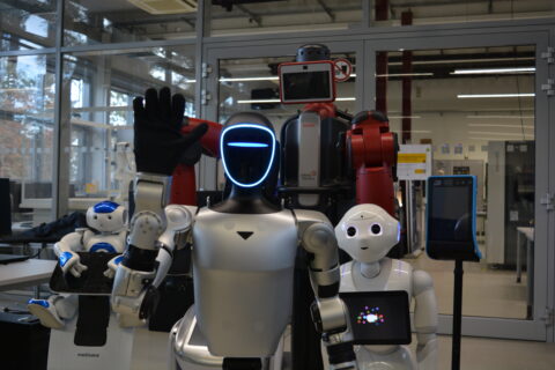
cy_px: 185
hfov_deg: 46.4
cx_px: 278
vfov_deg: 31.9
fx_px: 647
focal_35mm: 42
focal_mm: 28
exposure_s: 1/60
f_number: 5
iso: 250
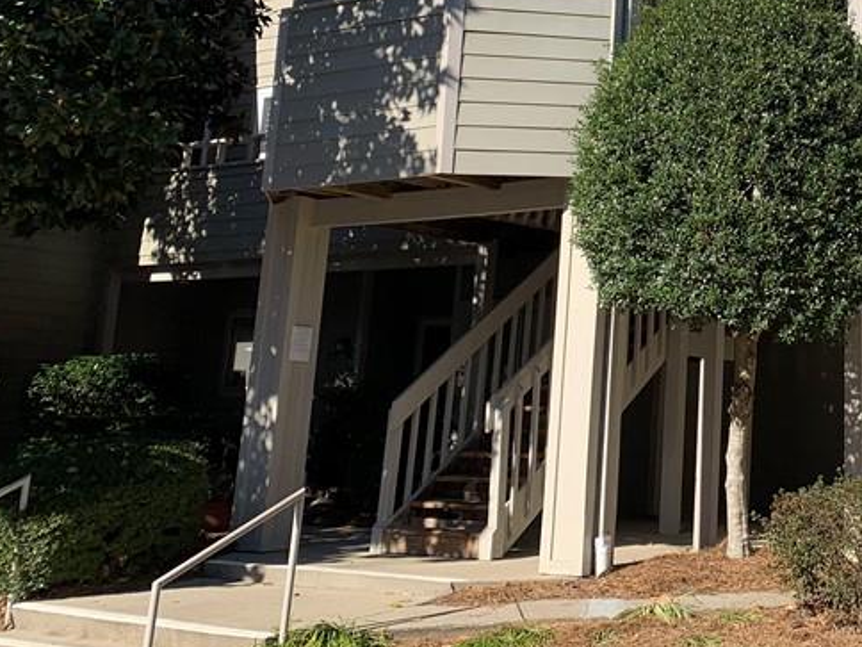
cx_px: 835
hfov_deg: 32.5
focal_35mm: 55
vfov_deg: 25.7
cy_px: 59
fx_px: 1370
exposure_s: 1/2160
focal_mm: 4.25
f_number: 1.8
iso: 25
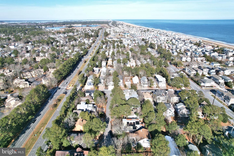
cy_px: 78
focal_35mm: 22
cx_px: 117
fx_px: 143
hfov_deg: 78.6
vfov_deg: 57.2
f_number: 2.8
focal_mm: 8.38
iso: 100
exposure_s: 1/1250
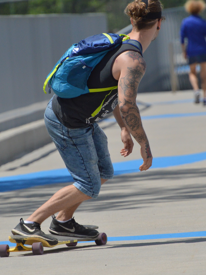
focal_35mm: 736
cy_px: 132
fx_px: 5839
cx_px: 120
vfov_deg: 2.7
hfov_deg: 2.0
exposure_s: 1/4000
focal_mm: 300
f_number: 6.3
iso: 800
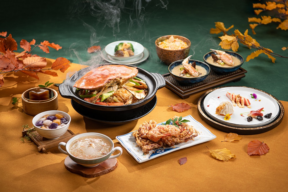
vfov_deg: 19.4
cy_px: 96
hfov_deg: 28.9
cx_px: 144
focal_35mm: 70
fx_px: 560
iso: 64
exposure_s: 1/160
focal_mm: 70
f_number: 4
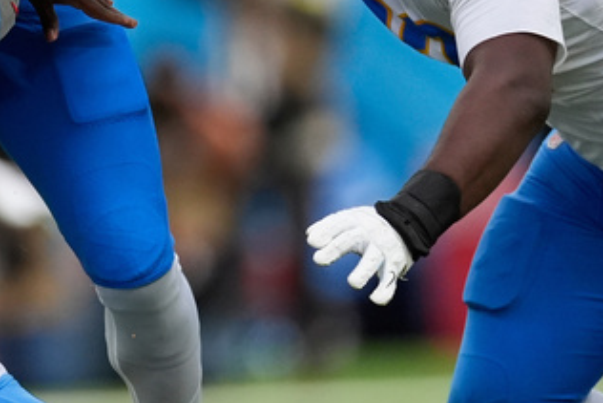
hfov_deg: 1.1
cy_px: 74
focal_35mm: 1942
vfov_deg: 0.7
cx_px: 74
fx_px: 32542
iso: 2000
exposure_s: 1/4000
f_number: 4
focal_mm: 600
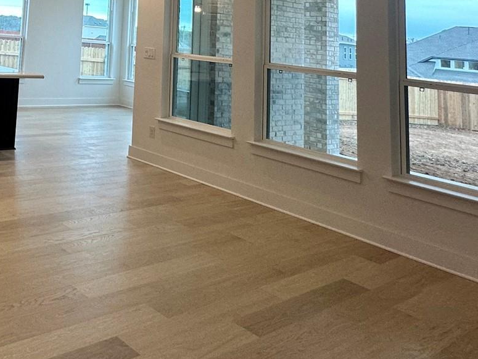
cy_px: -43
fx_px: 511
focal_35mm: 37
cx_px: -6
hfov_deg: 42.8
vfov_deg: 33.3
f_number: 2.2
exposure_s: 1/120
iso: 100
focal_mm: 2.22
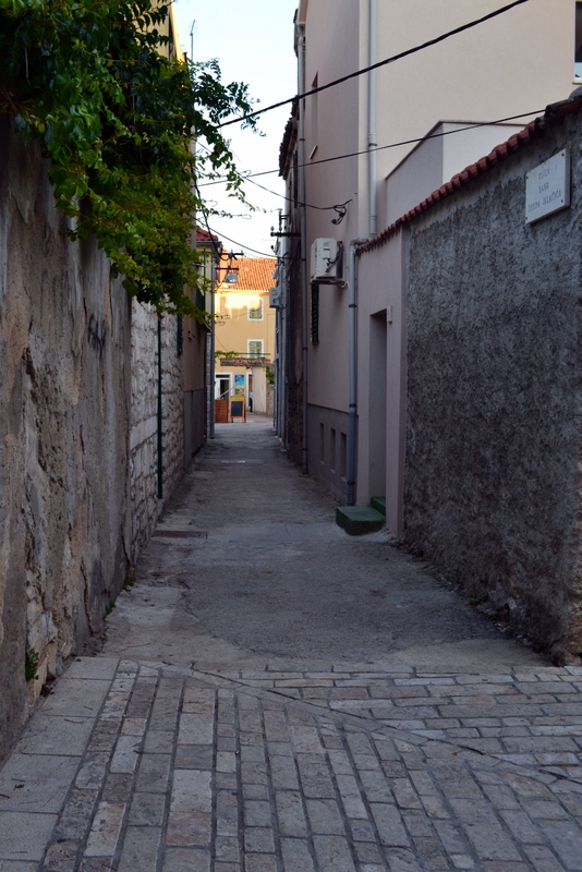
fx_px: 1018
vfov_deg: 46.4
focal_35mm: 42
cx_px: 291
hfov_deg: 31.9
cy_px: 436
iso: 400
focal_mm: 28
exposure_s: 1/80
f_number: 9
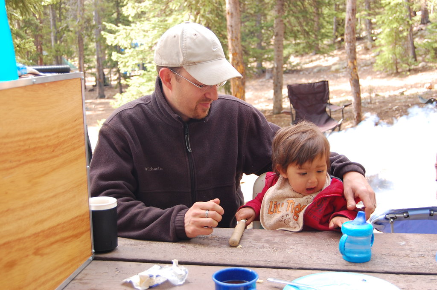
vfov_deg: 28.0
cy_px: 145
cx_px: 218
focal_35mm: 48
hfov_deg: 41.1
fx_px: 582
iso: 400
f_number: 5
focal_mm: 32
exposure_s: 1/100
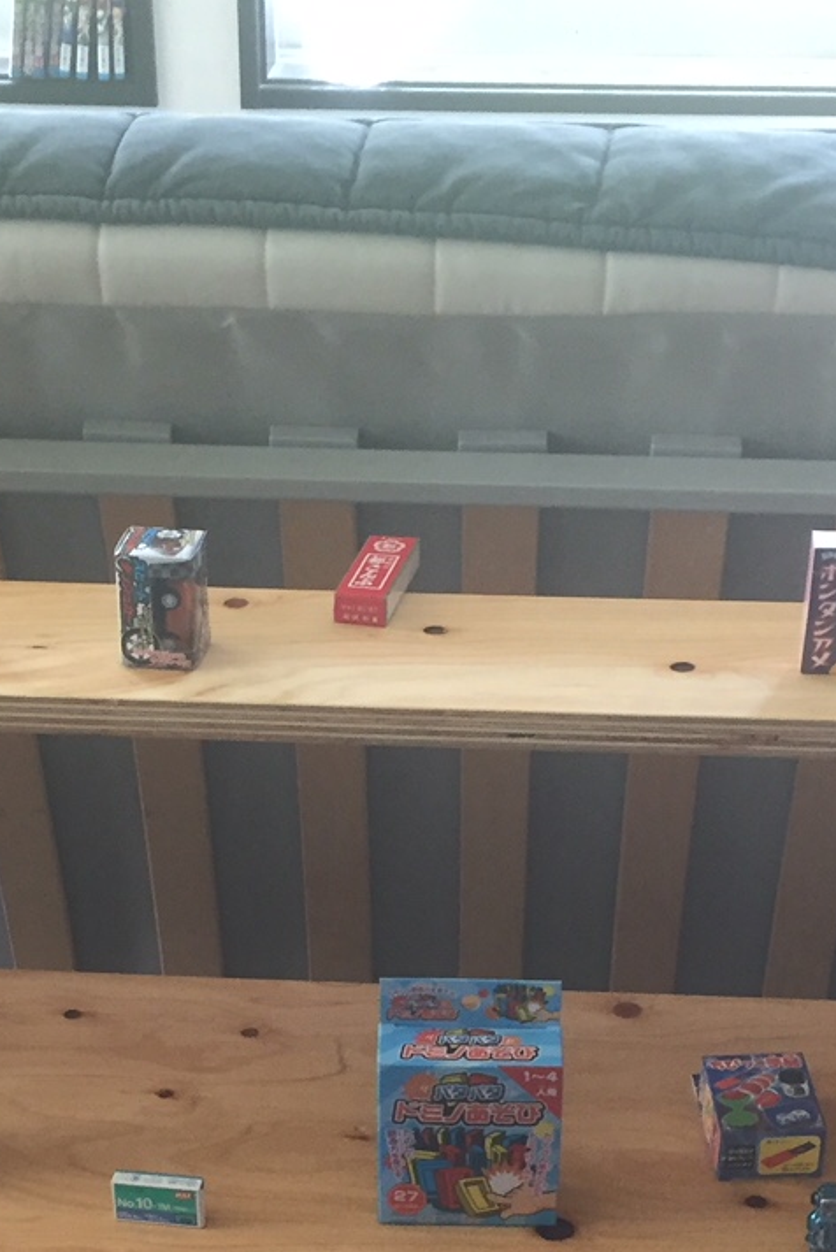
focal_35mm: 69
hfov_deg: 19.7
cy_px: 1068
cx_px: 367
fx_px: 2401
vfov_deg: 28.4
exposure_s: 1/30
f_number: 2.2
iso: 125
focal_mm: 4.15
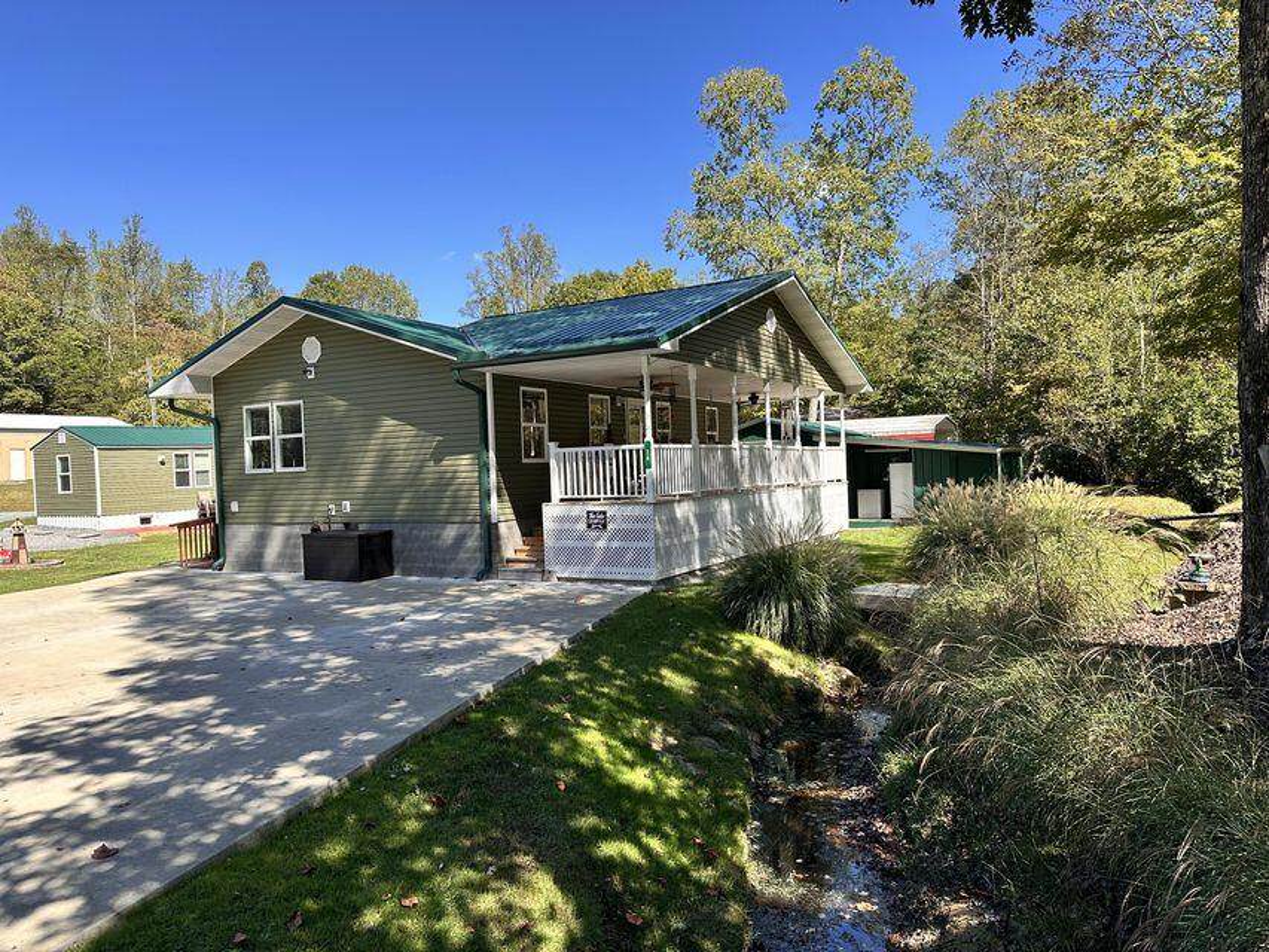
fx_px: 880
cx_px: 634
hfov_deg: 71.6
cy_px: 476
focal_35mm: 24
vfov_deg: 56.8
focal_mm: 6.86
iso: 80
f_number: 1.78
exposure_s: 1/1916
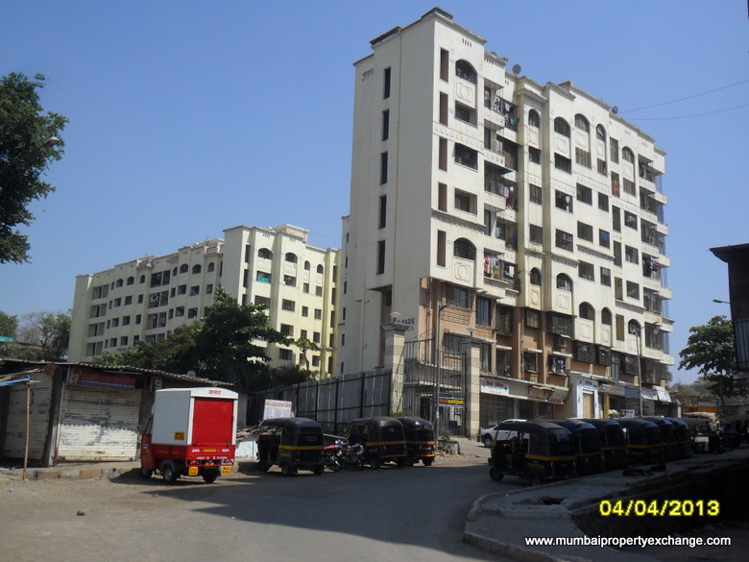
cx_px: 374
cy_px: 281
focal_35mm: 37
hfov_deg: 50.1
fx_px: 801
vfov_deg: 38.7
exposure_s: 1/180
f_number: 10.1
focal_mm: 6.6
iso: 100
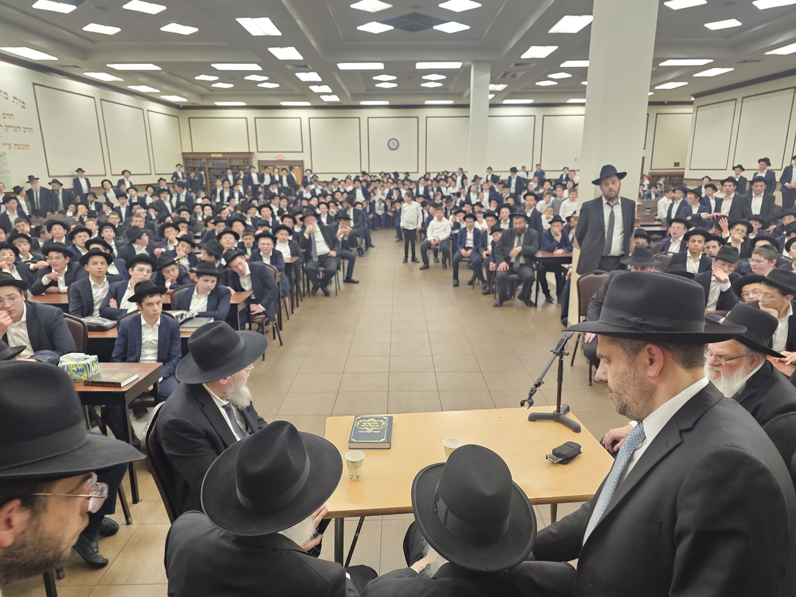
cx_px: 398
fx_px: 529
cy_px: 298
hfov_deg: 73.9
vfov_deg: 58.9
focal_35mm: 23
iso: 500
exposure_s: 1/60
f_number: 1.7
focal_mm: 6.3
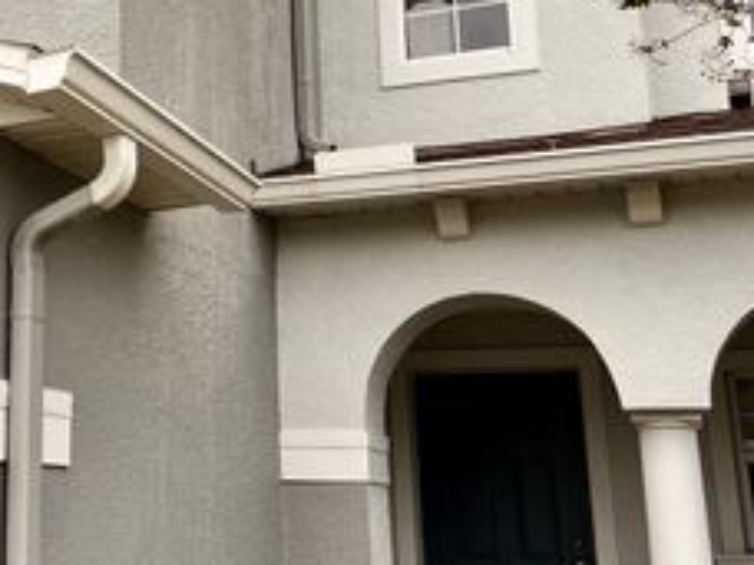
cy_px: 154
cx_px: 33
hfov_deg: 31.7
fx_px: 1242
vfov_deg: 25.4
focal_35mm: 57
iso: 50
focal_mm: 5.7
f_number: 1.5
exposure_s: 1/4274
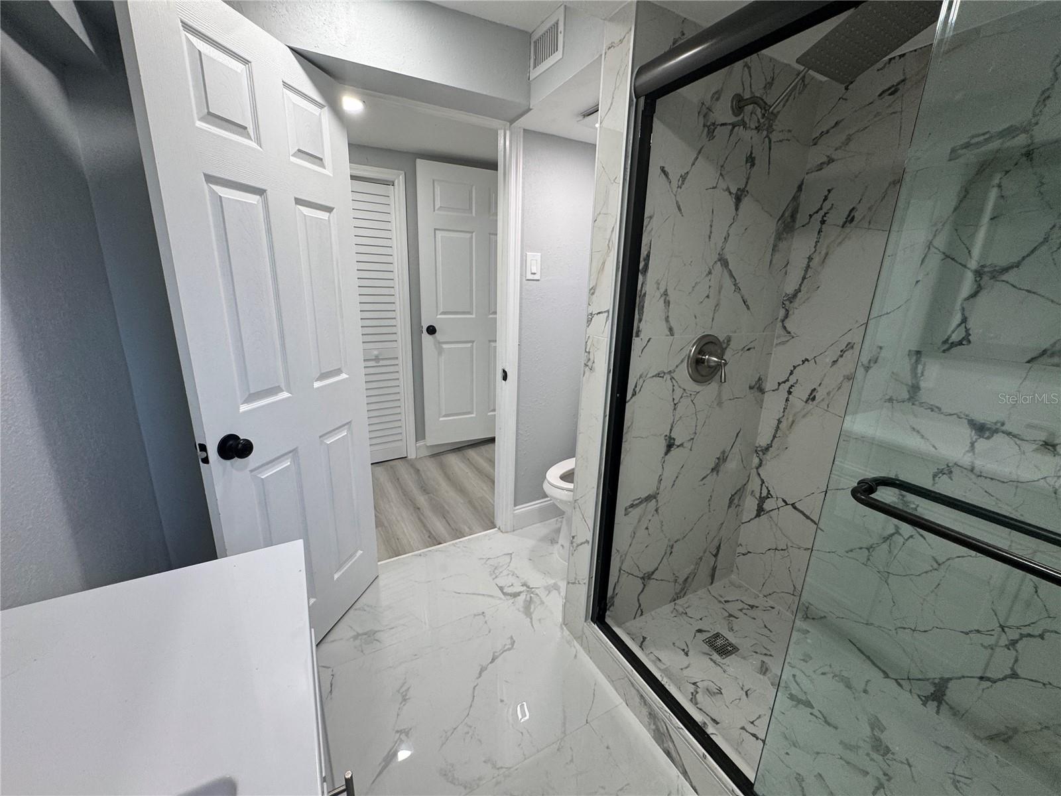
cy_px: 398
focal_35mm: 14
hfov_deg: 102.1
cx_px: 530
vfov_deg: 85.7
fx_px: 429
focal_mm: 2.22
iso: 100
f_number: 2.2
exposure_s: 1/120
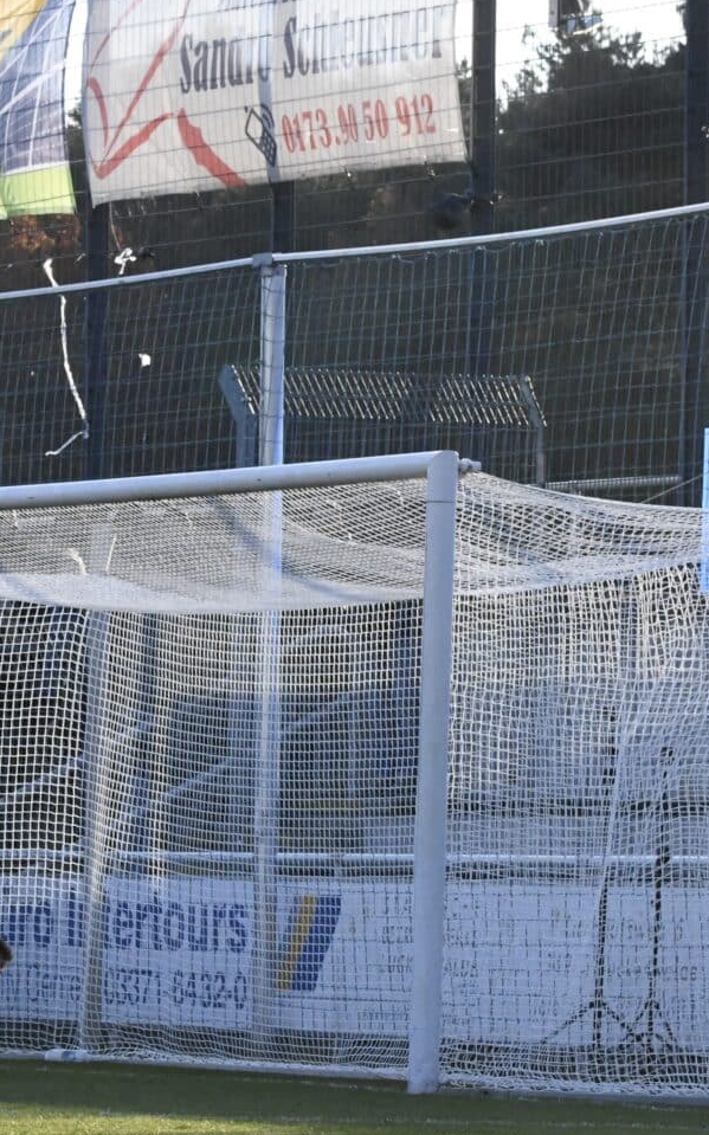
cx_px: -362
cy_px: 688
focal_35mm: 222
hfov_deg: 5.8
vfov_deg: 9.4
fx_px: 6866
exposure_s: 1/1600
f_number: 11
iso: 4000
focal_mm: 102
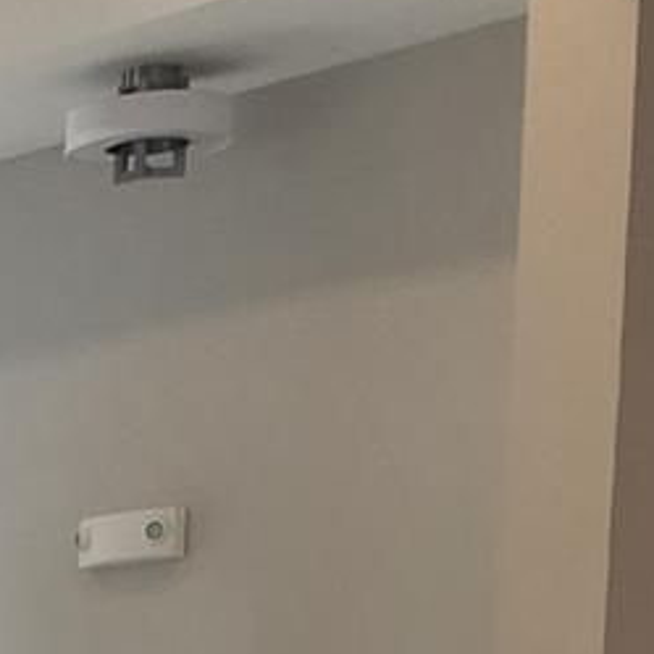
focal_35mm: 167
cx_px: -1287
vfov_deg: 9.6
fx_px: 3570
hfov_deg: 8.7
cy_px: 1389
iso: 100
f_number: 1.8
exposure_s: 1/120
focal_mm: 6.4
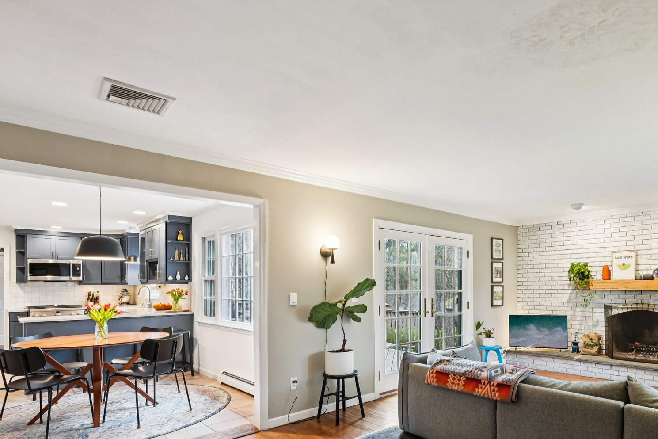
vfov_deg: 56.0
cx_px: 430
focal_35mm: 22
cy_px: 294
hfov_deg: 76.5
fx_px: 402
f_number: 8
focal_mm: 16
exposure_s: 1/6
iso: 400
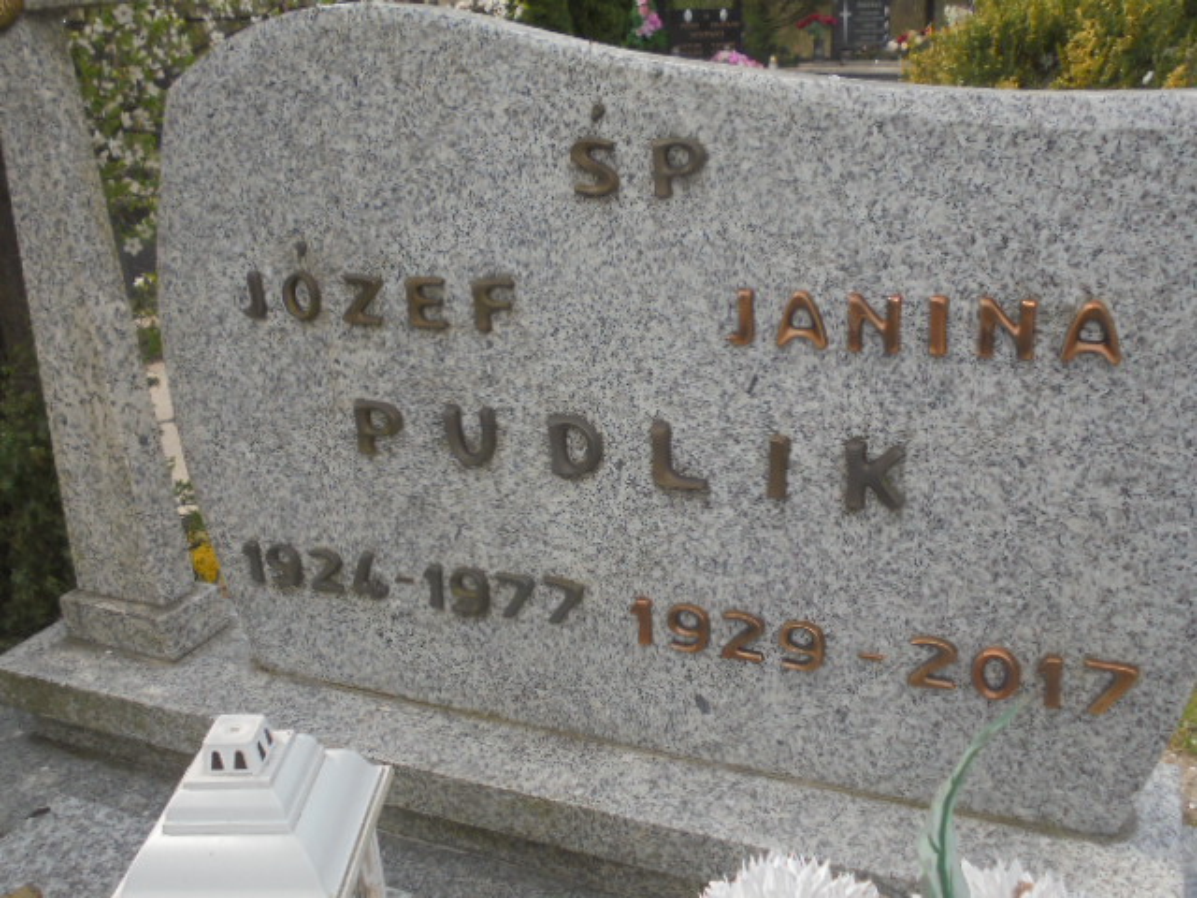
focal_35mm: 34
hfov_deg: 54.0
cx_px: 598
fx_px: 1176
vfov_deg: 41.8
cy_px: 449
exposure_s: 1/500
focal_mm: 6.1
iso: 100
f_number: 4
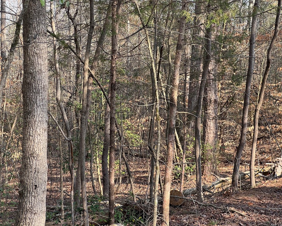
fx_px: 676
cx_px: 138
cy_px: 113
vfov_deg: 18.9
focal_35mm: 81
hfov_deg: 23.6
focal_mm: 9
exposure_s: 1/125
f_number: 2.8
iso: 32
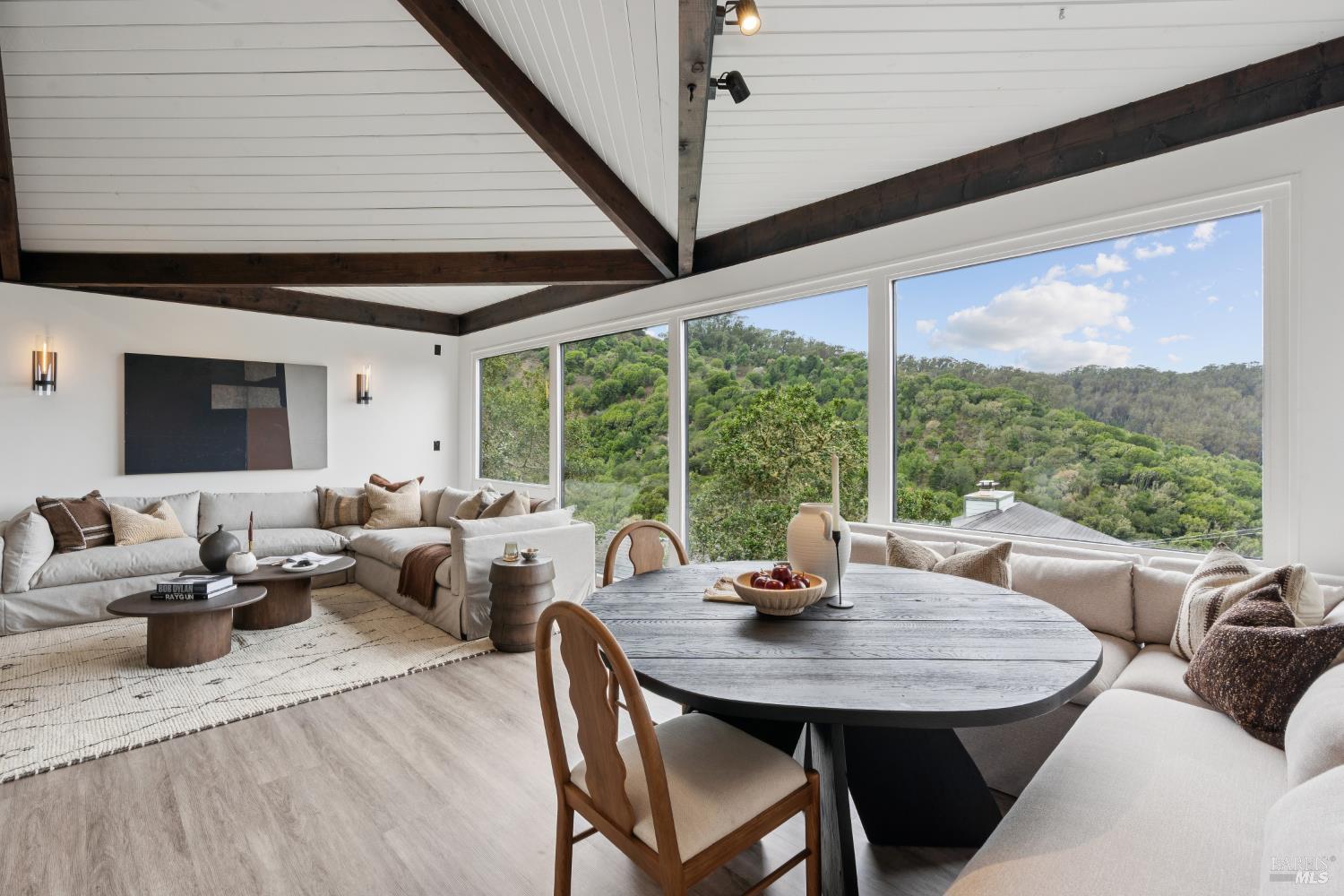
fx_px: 597
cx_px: 672
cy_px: 448
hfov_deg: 96.7
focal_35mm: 16
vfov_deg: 73.7
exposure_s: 1/20
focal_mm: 16
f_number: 11
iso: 200
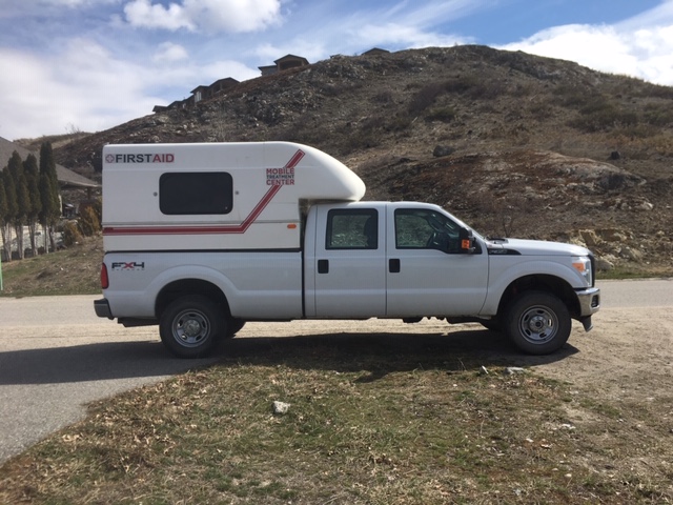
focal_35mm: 29
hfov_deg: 61.7
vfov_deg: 48.2
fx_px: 564
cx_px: 336
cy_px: 252
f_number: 2.2
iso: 25
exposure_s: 1/1789
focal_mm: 4.15
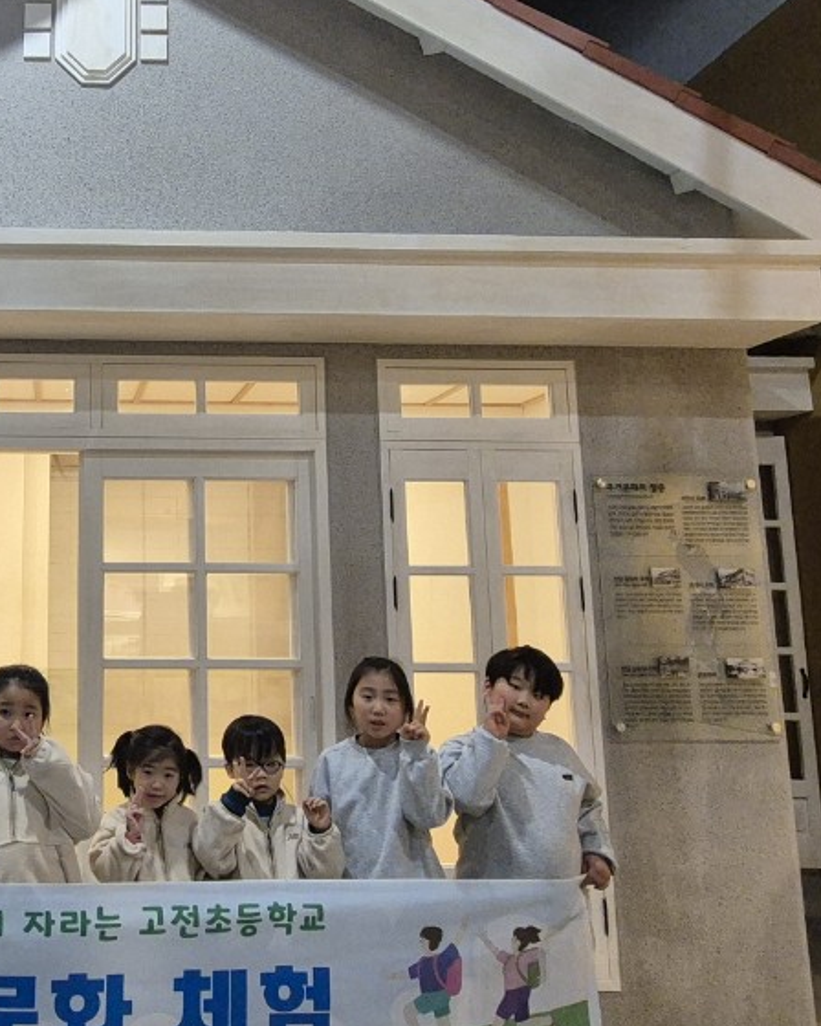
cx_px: 66
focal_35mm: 29
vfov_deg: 60.2
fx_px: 881
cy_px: 447
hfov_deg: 44.9
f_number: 2.2
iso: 1250
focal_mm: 2.2
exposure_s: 1/65
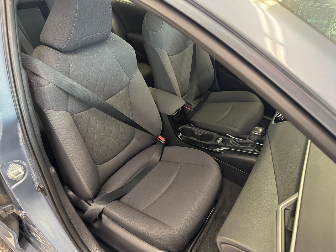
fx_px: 233
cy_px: 126
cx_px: 168
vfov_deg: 56.8
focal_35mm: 24
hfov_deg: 71.6
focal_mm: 6.76
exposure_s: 1/40
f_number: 1.78
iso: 640
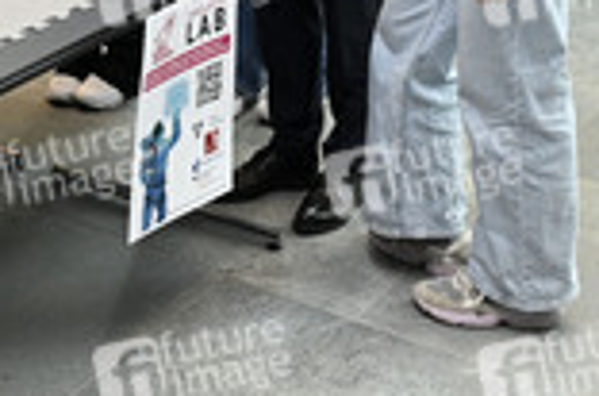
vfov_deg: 14.9
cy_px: -115
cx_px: 90
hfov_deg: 23.0
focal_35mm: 87
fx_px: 1443
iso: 3200
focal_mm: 30
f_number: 9
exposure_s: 1/160
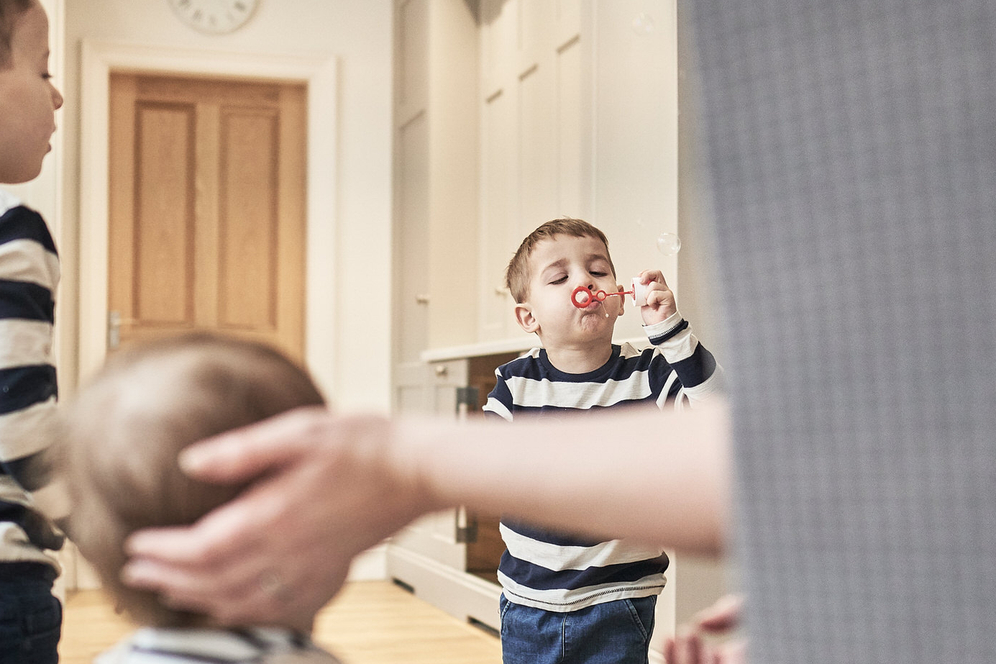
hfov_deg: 38.2
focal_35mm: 52
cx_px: 493
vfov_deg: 25.9
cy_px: 409
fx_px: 1438
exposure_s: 1/200
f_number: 1.4
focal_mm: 24
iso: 640
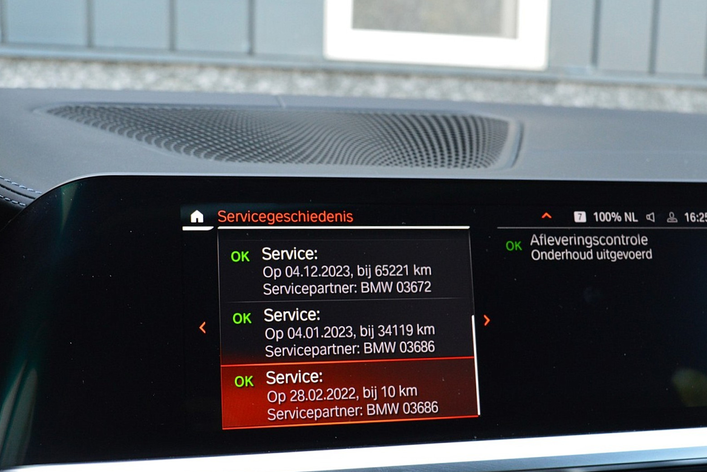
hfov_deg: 39.8
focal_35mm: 50
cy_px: 288
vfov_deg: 27.1
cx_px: 396
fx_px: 974
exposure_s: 1/60
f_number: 7.1
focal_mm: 27
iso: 800
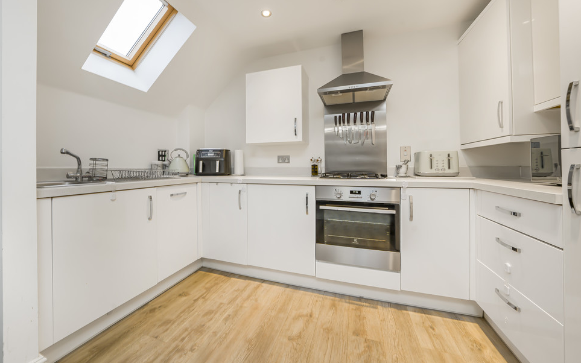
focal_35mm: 13
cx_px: 278
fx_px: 206
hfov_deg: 109.3
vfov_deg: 82.6
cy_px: 166
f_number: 9
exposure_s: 1/6
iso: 320
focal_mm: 12
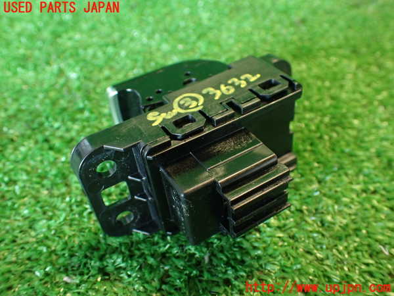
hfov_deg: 56.8
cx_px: 197
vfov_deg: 44.2
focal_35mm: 32
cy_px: 148
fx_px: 364
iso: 500
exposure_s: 1/30
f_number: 2.4
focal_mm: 5.79
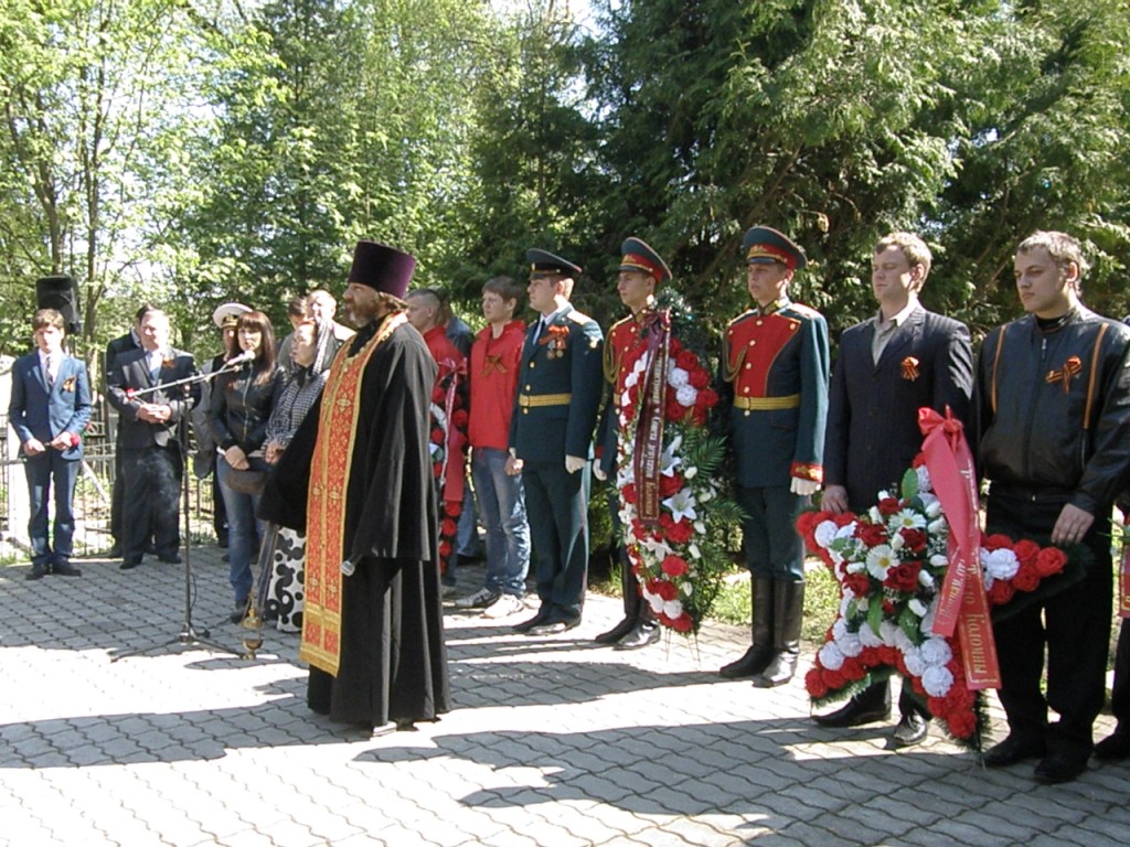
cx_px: 565
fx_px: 1338
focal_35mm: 41
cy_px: 424
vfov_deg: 35.1
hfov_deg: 45.8
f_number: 3.5
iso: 640
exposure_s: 1/800
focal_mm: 7.32
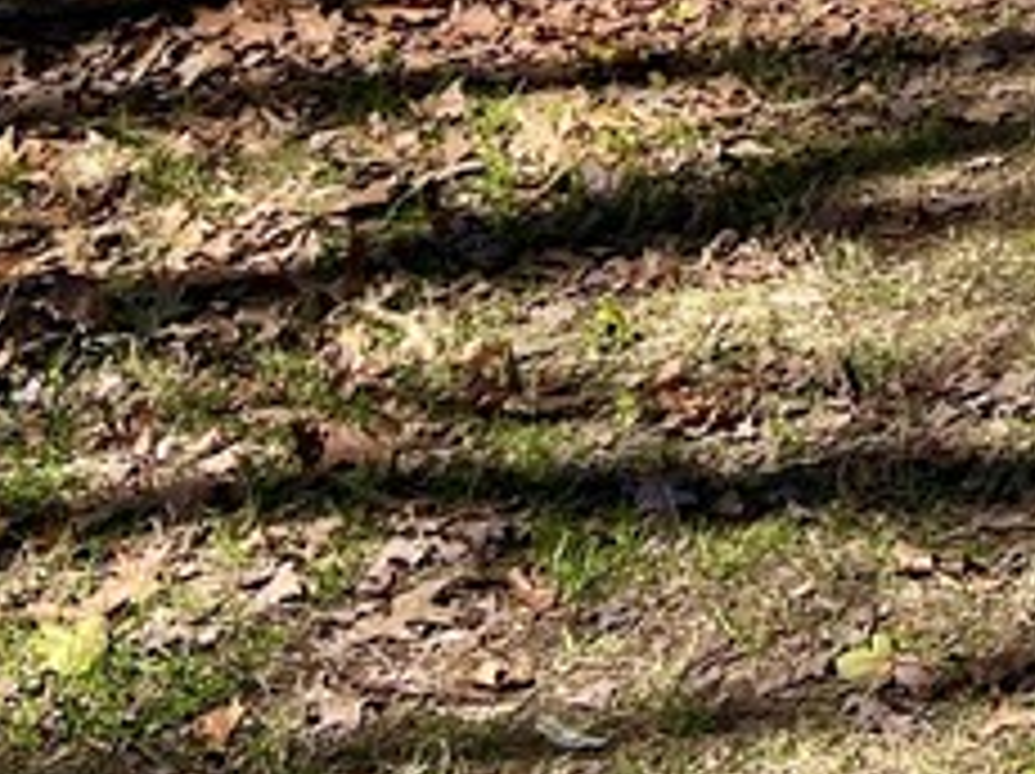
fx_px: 3465
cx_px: 1724
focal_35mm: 116
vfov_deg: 11.4
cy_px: -832
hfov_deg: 15.2
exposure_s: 1/3571
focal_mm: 5.7
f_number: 1.5
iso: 50
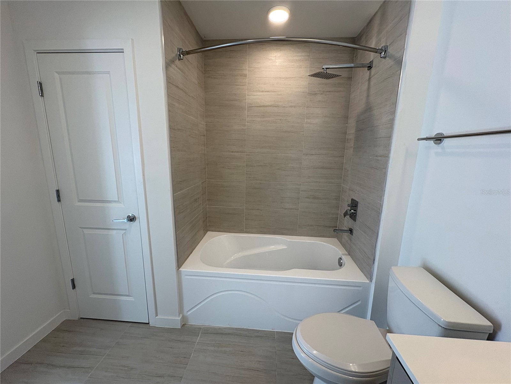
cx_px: 256
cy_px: 192
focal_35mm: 14
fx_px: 207
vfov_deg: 85.7
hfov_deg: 102.1
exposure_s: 1/120
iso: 125
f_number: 2.2
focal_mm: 2.22
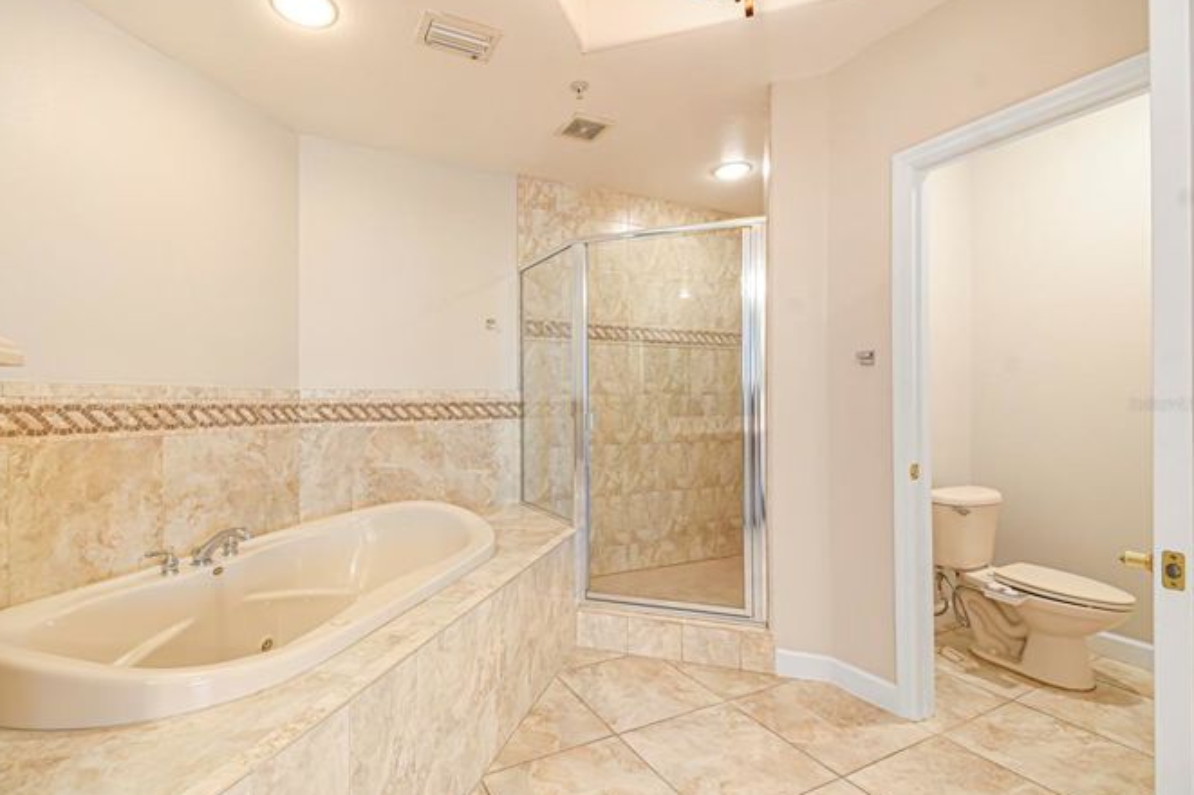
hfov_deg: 96.7
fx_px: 530
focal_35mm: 16
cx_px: 563
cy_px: 404
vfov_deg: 73.7
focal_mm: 10
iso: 100
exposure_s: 1/1.25
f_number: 7.1
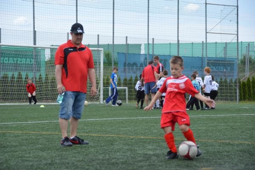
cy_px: 85
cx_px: 128
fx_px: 1009
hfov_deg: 14.4
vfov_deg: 9.6
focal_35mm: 142
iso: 400
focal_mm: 95
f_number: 5.6
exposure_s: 1/1250
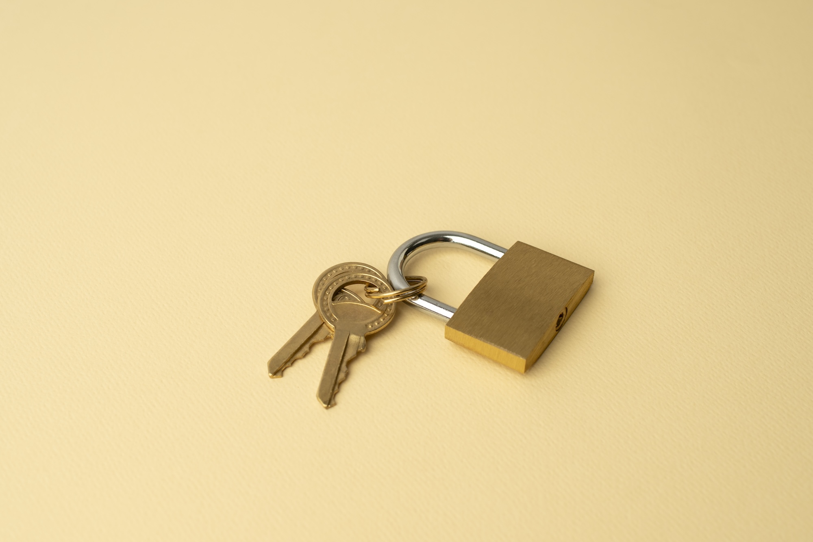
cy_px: 271
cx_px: 406
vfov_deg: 25.5
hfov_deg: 37.5
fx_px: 1197
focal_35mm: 53
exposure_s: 1/100
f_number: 5
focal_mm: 35
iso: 100
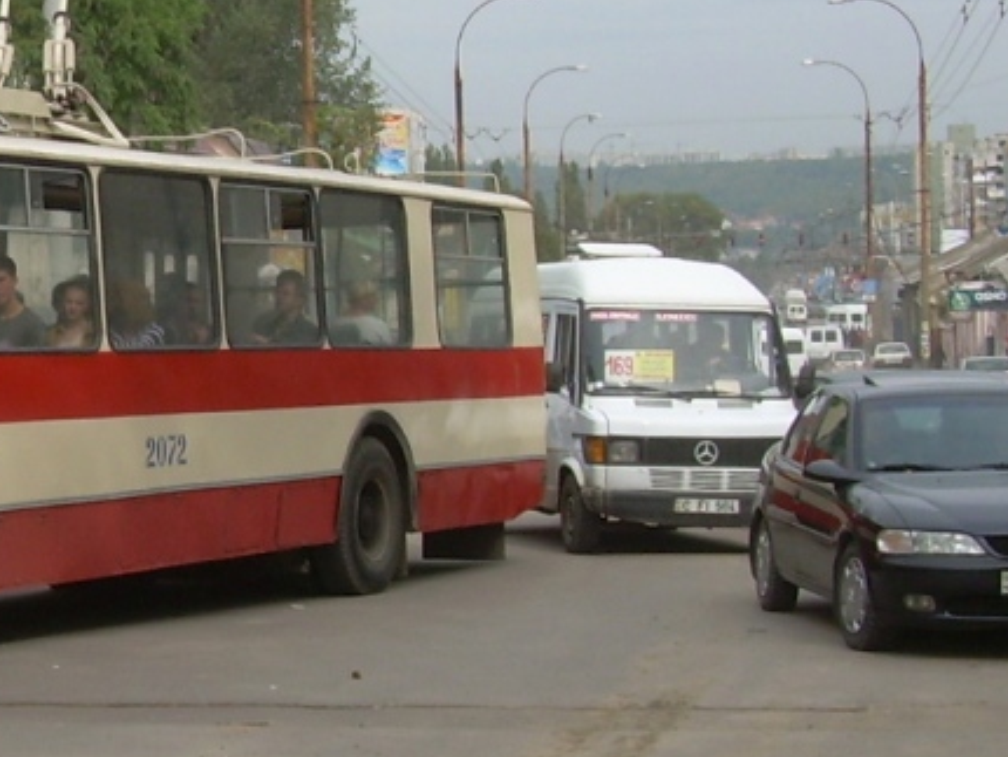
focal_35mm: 106
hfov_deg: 17.7
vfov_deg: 14.0
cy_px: 258
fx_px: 3088
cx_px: -166
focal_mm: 6.3
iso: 50
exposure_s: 1/297
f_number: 4.6
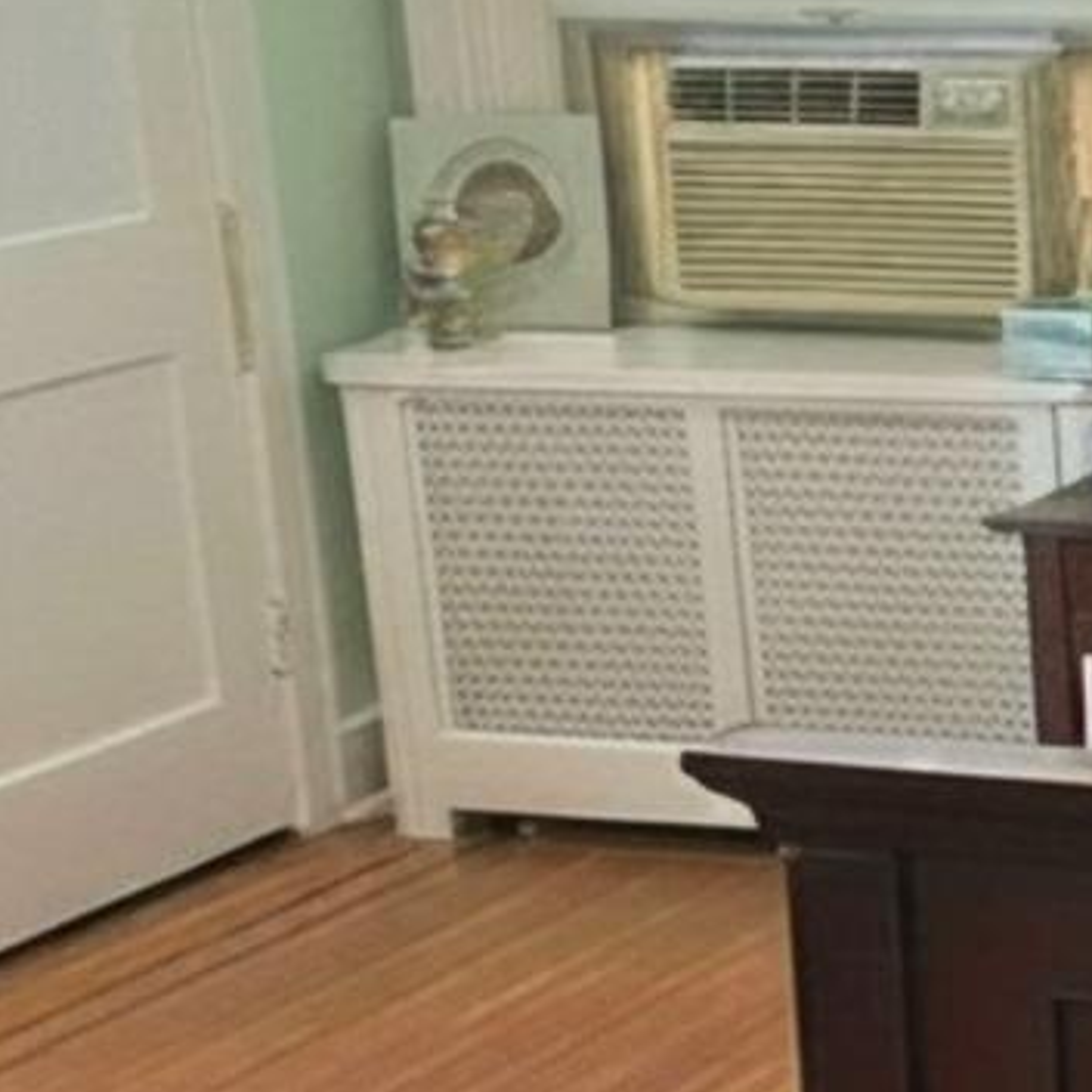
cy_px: 526
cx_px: 1670
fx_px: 3569
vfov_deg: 17.4
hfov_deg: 15.9
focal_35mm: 100
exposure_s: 1/60
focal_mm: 4.2
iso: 125
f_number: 1.6
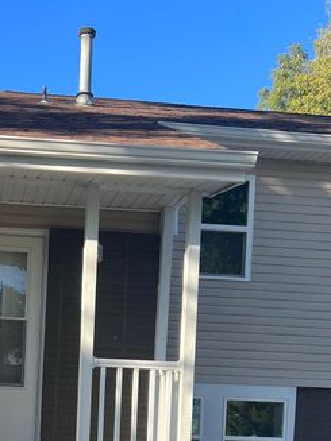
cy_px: 425
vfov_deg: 33.5
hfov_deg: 26.5
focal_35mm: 53
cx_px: 27
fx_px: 676
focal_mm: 5.7
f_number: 1.5
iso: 50
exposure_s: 1/1311
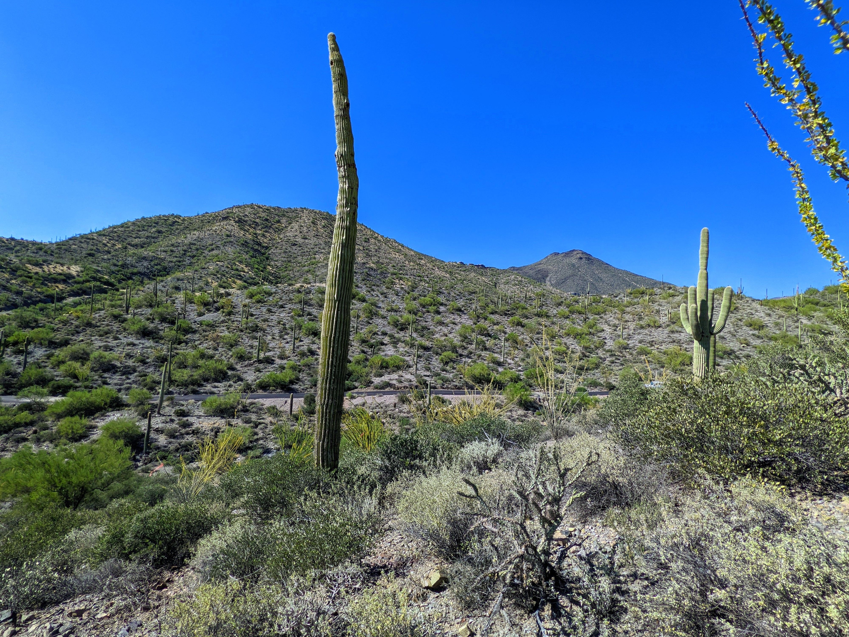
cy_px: 318
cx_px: 424
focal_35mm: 16
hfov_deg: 94.5
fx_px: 392
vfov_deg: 78.1
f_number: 2.2
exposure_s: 1/1066
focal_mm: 2.22
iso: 39
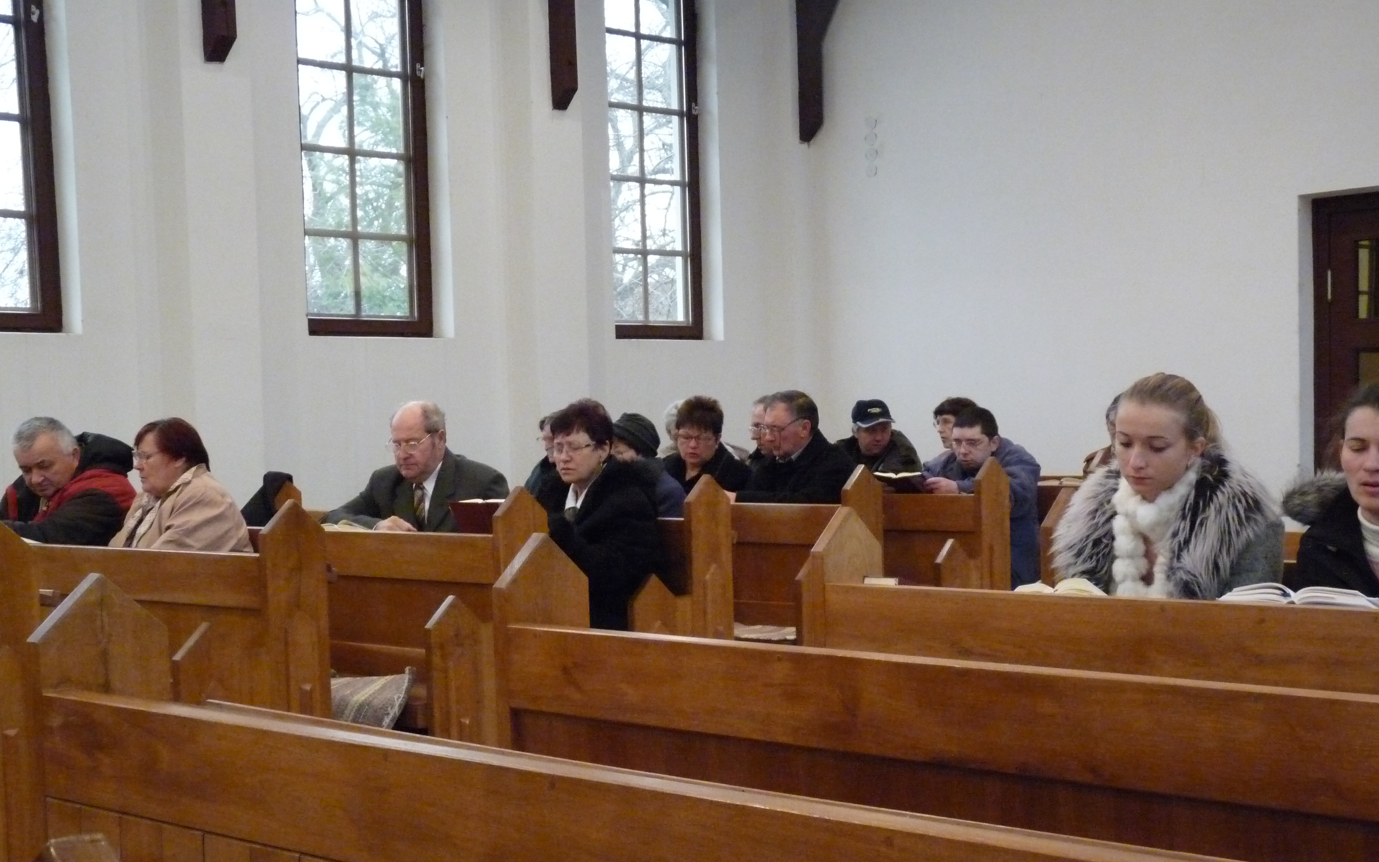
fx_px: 1917
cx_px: 690
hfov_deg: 39.6
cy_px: 511
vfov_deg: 25.3
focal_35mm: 51
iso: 800
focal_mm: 8.5
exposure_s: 1/30
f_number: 3.2
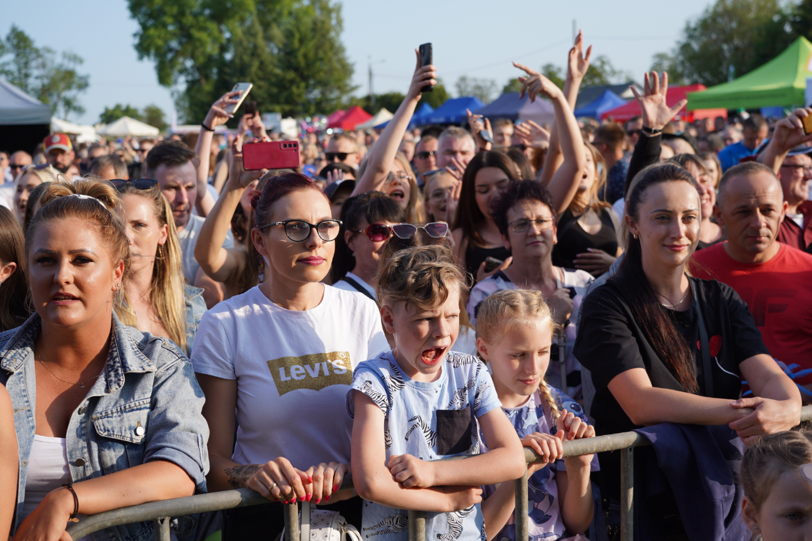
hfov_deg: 44.5
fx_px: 992
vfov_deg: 30.5
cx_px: 406
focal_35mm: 44
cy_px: 270
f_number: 4.5
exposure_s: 1/400
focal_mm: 44
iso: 100
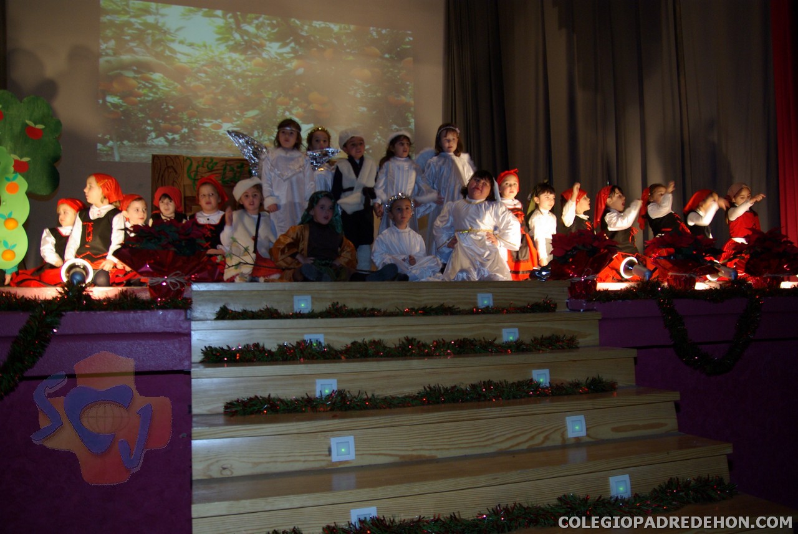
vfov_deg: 48.1
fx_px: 599
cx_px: 399
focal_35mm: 27
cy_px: 267
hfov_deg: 67.3
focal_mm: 18
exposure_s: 1/30
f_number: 4
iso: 400
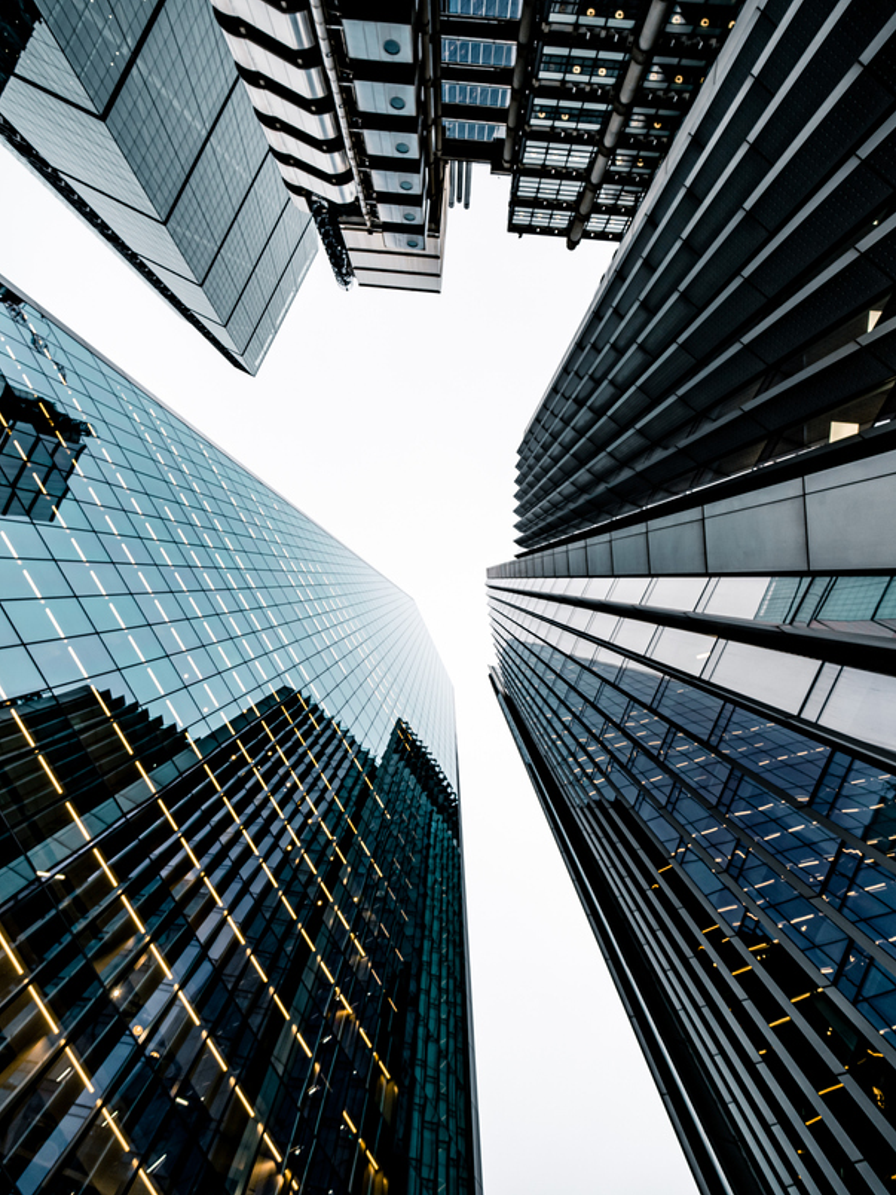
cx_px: 441
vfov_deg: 87.7
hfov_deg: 71.6
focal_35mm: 18
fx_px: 621
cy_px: 586
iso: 100
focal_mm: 12
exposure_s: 1/160
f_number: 5.6
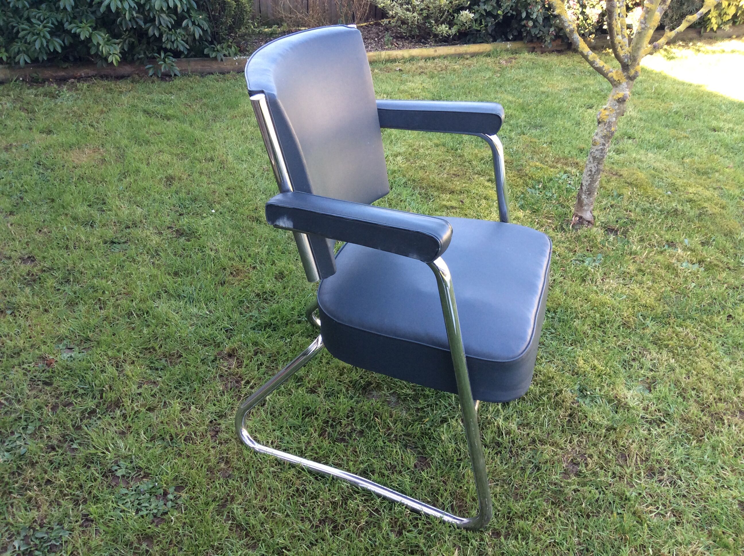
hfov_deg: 56.9
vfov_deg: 44.1
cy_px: 278
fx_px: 687
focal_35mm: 32
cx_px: 372
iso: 40
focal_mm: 3.3
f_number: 2.4
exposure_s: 1/100
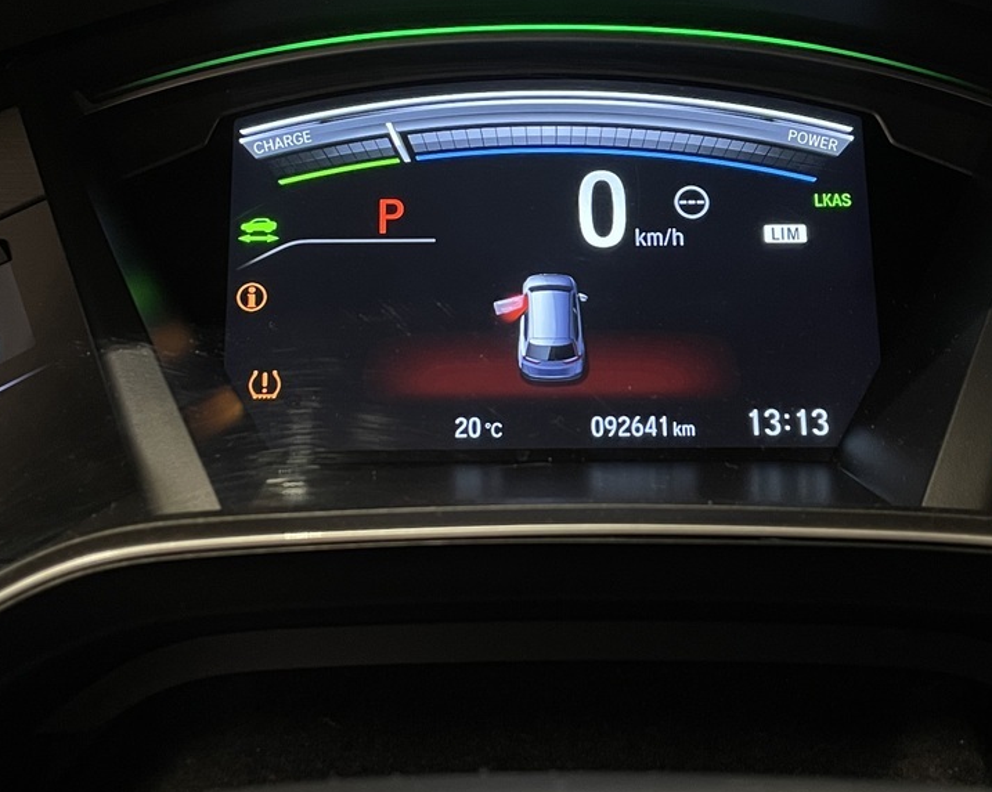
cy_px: 275
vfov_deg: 29.5
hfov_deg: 36.7
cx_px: 522
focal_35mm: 51
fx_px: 1497
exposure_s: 1/50
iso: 250
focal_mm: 4.2
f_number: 1.6
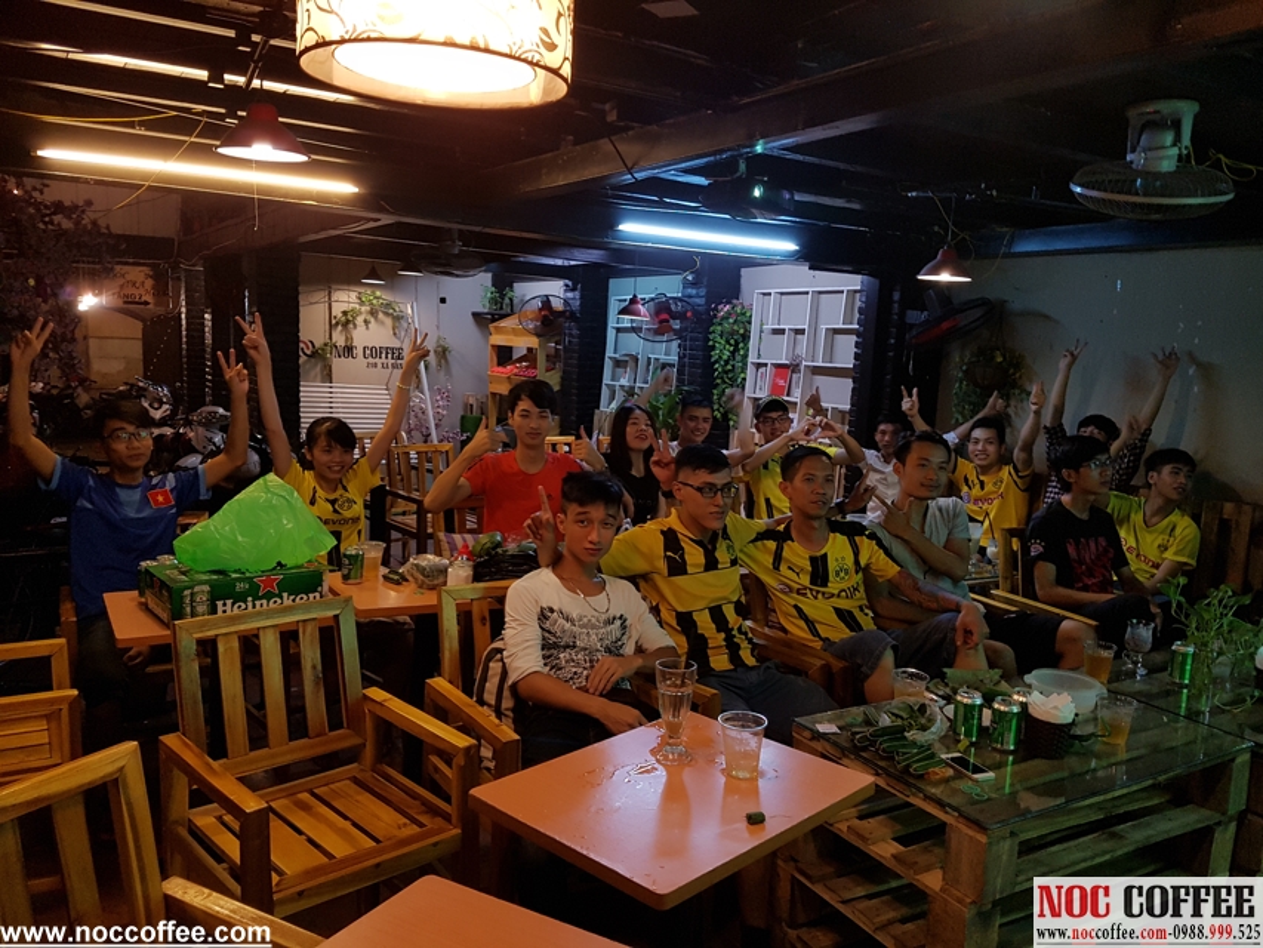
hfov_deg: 67.3
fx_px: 949
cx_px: 632
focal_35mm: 26
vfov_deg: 53.1
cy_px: 474
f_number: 1.7
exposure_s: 1/25
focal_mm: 4.2
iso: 200
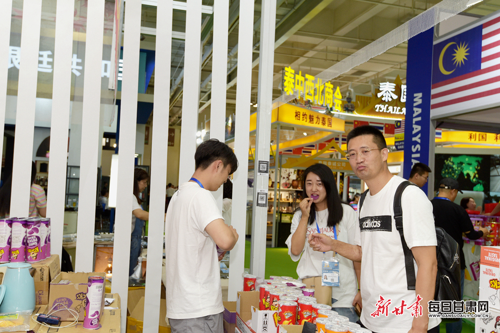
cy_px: 166
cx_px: 250
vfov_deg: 37.9
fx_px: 486
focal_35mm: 35
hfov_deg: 54.4
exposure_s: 1/200
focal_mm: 35
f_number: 5
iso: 500
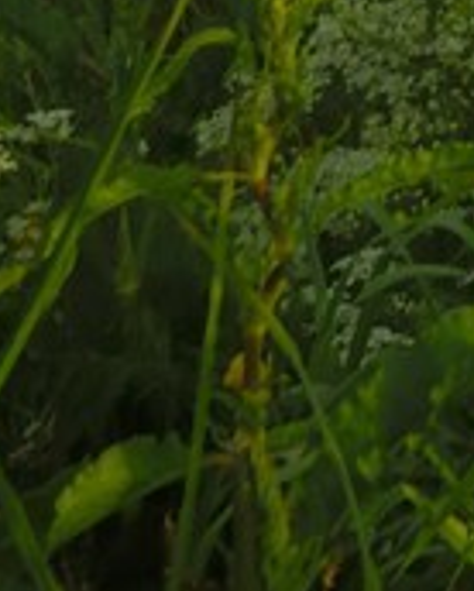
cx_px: 1522
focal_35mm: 261
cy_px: -2020
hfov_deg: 5.5
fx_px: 4569
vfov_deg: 5.9
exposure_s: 1/80
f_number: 11
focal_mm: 20
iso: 100
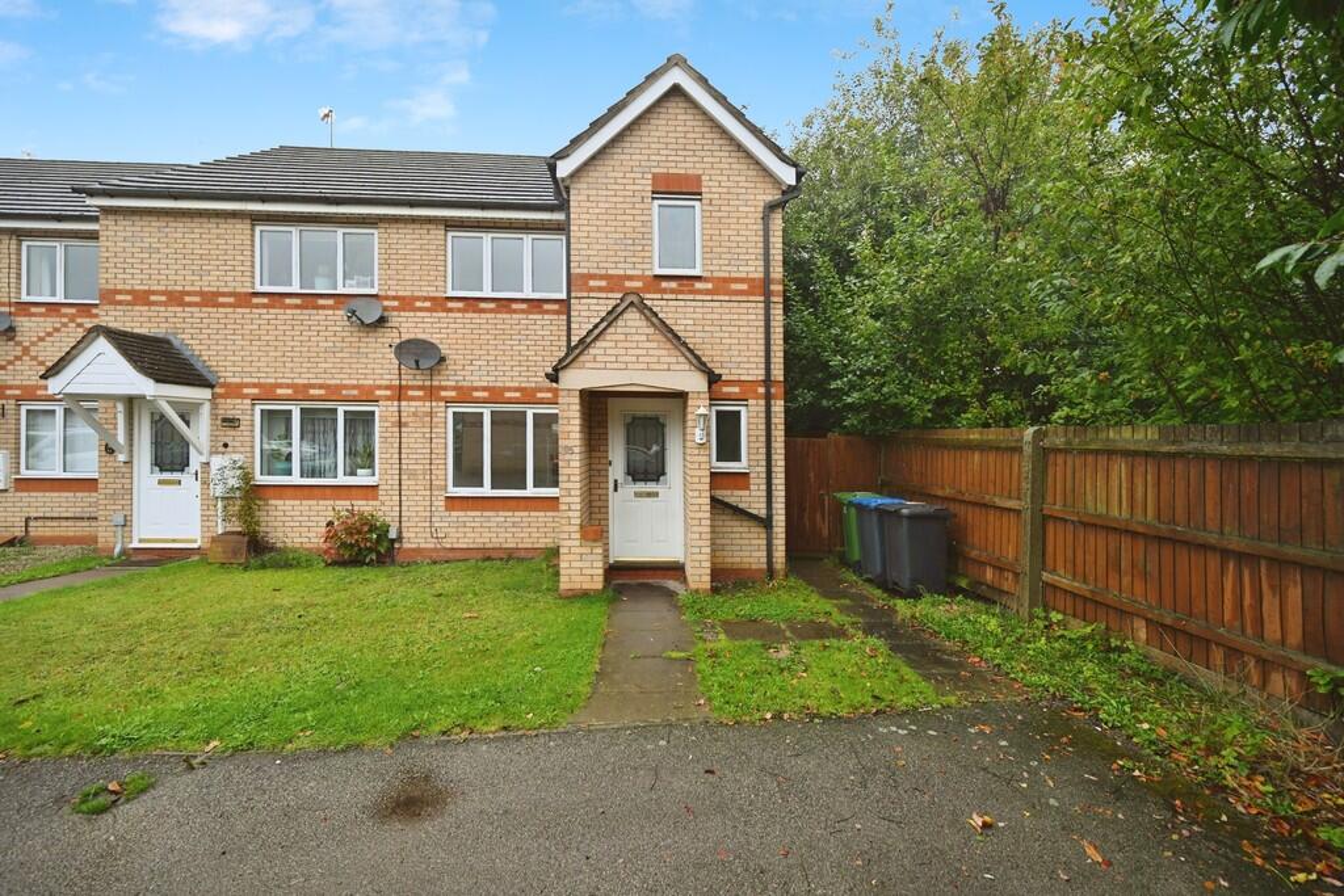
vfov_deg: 81.2
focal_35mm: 14
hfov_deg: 104.2
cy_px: 448
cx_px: 672
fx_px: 523
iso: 100
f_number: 5
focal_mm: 14
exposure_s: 1/100
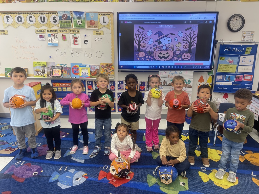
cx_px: 130
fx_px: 187
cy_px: 97
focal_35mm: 25
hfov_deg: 69.4
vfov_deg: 54.9
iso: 125
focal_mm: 5.1
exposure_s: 1/120
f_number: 1.6
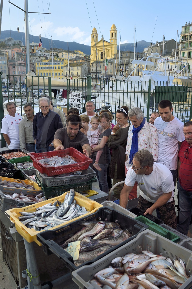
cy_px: 144
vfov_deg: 58.7
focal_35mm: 32
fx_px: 256
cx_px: 96
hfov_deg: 41.1
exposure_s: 1/250
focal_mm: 32
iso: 400
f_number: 7.1
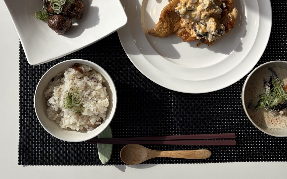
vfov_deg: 28.1
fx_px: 352
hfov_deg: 44.3
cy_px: 43
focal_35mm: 45
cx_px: 160
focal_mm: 5.96
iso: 50
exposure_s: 1/3448
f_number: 1.6
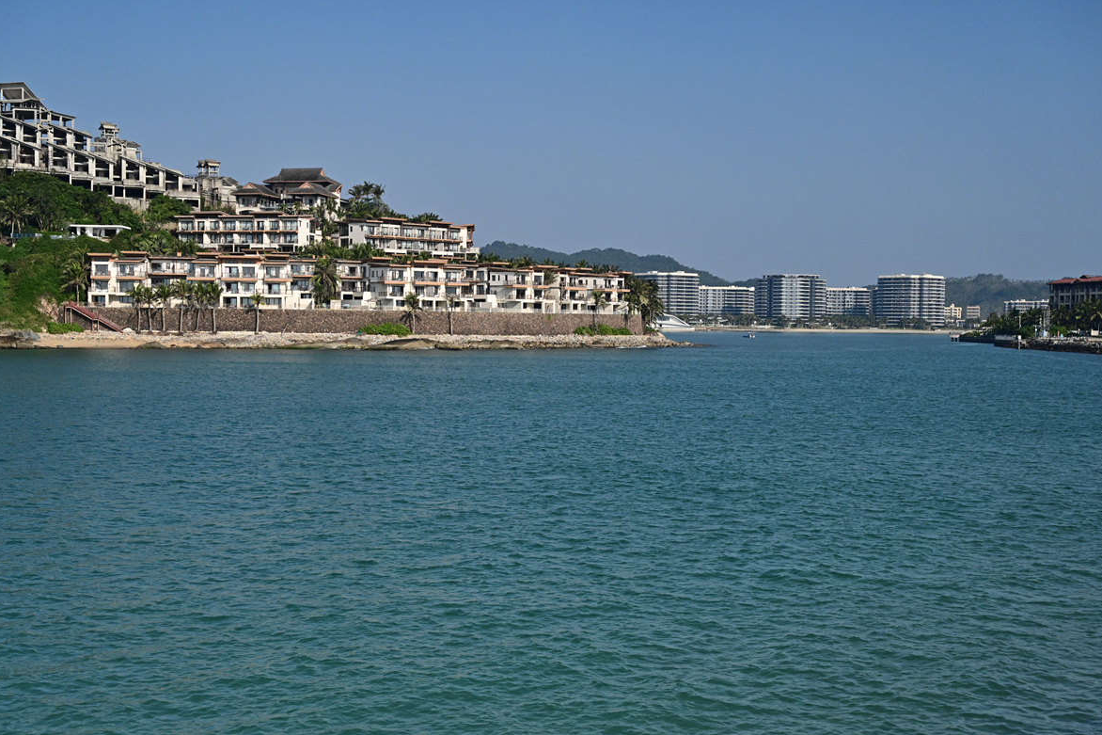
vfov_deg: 31.2
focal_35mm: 43
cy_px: 367
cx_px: 544
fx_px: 1316
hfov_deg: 45.4
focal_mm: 42
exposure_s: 1/8000
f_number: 8
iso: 1800
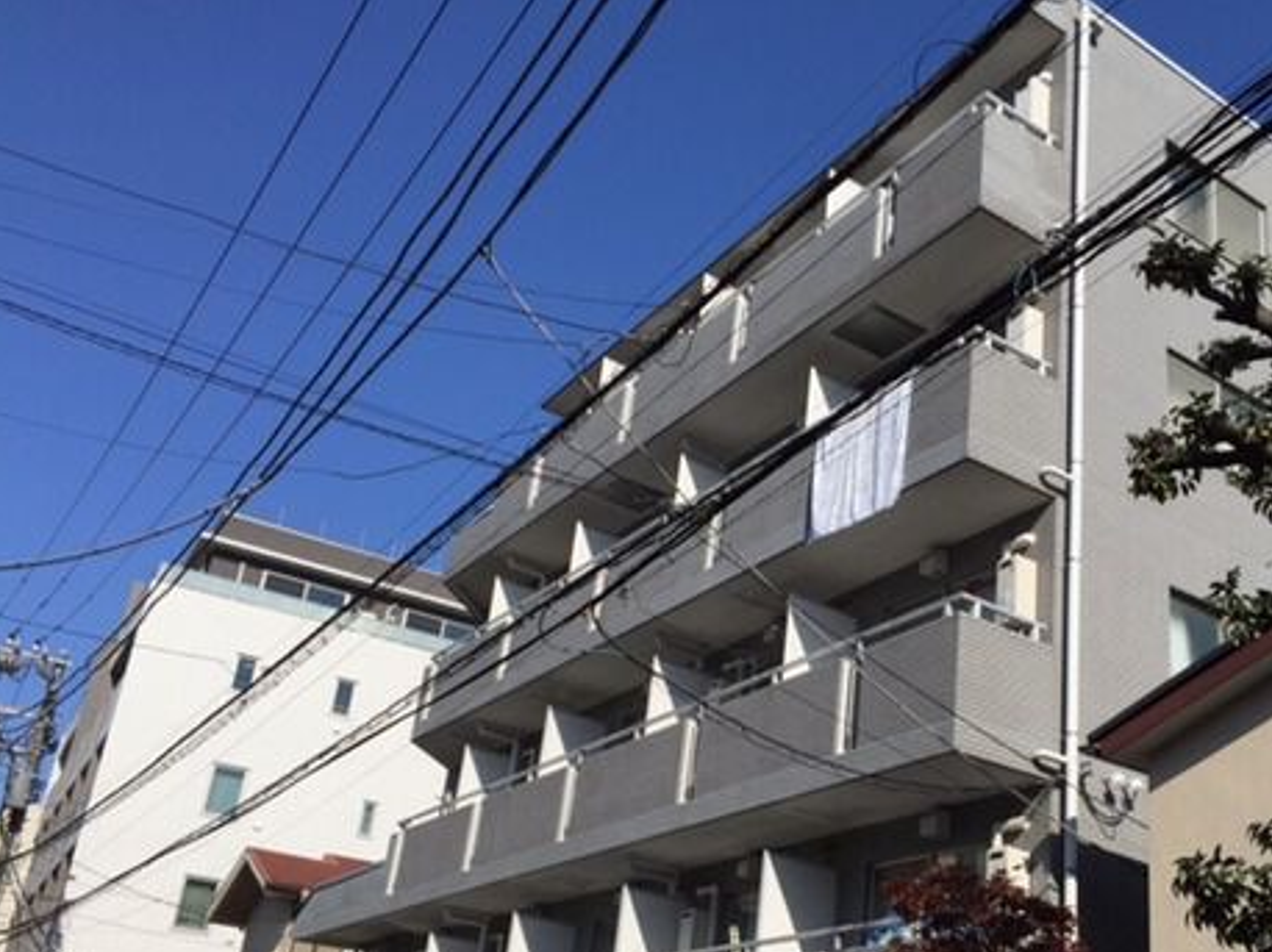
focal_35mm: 38
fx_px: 1396
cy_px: 619
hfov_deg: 48.4
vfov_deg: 37.4
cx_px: 819
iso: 32
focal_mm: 4.15
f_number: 2.2
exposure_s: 1/3300
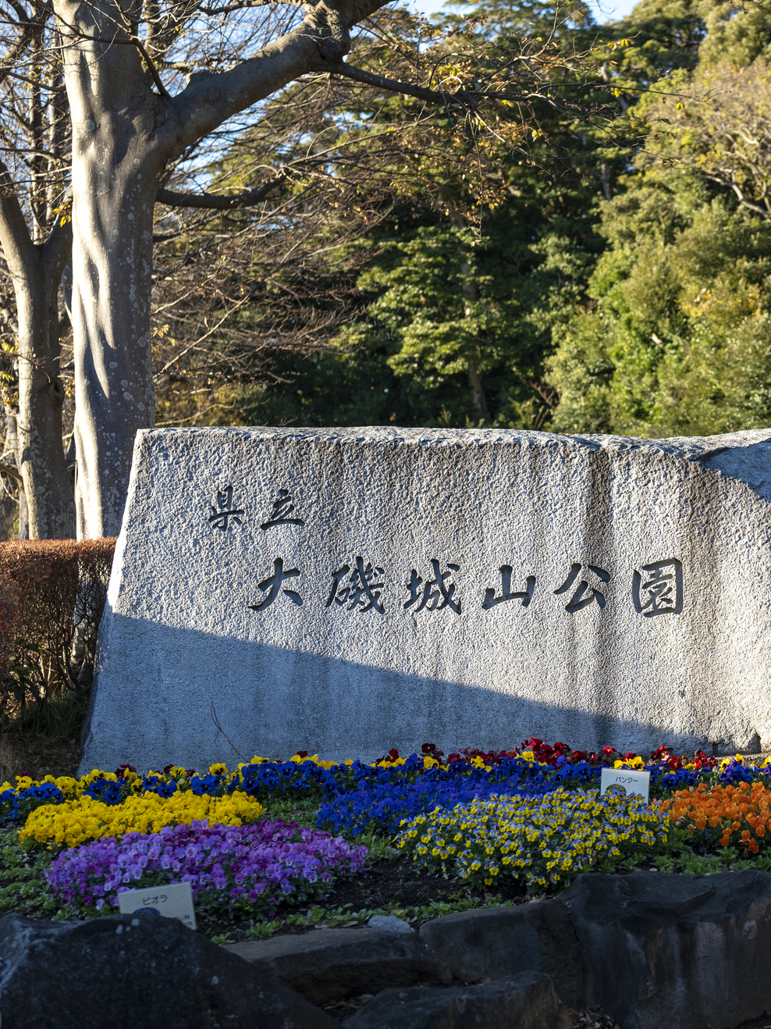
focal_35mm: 73
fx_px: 2169
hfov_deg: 19.8
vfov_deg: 26.7
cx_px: 705
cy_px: 512
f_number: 3.5
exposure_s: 1/800
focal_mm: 50
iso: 160
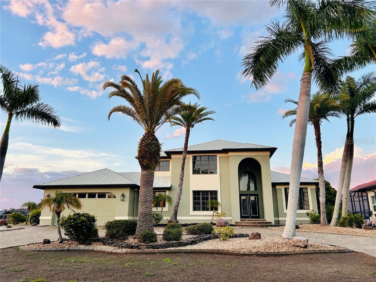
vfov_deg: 53.1
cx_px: 188
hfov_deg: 67.3
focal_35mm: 26
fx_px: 282
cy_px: 141
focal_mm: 5.7
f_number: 1.5
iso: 40
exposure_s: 1/266
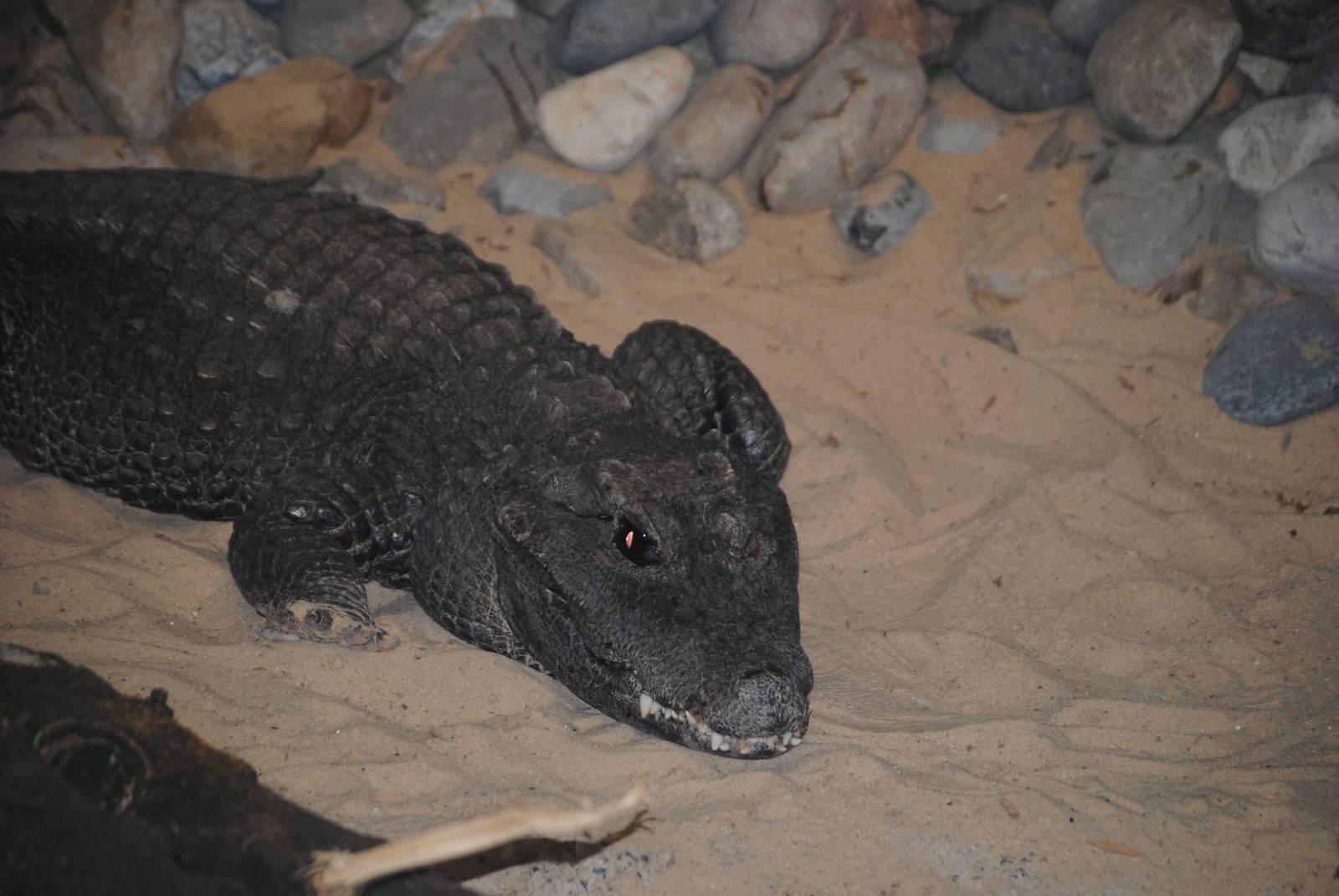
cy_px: 448
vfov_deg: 8.7
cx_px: 670
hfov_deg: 13.0
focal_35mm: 158
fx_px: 5865
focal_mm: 105
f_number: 4.5
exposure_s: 1/60
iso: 200
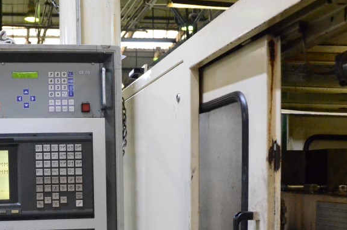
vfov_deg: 23.1
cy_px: 206
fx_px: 548
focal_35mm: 57
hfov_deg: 34.2
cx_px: 76
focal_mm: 20
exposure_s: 1/160
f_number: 4.5
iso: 6400
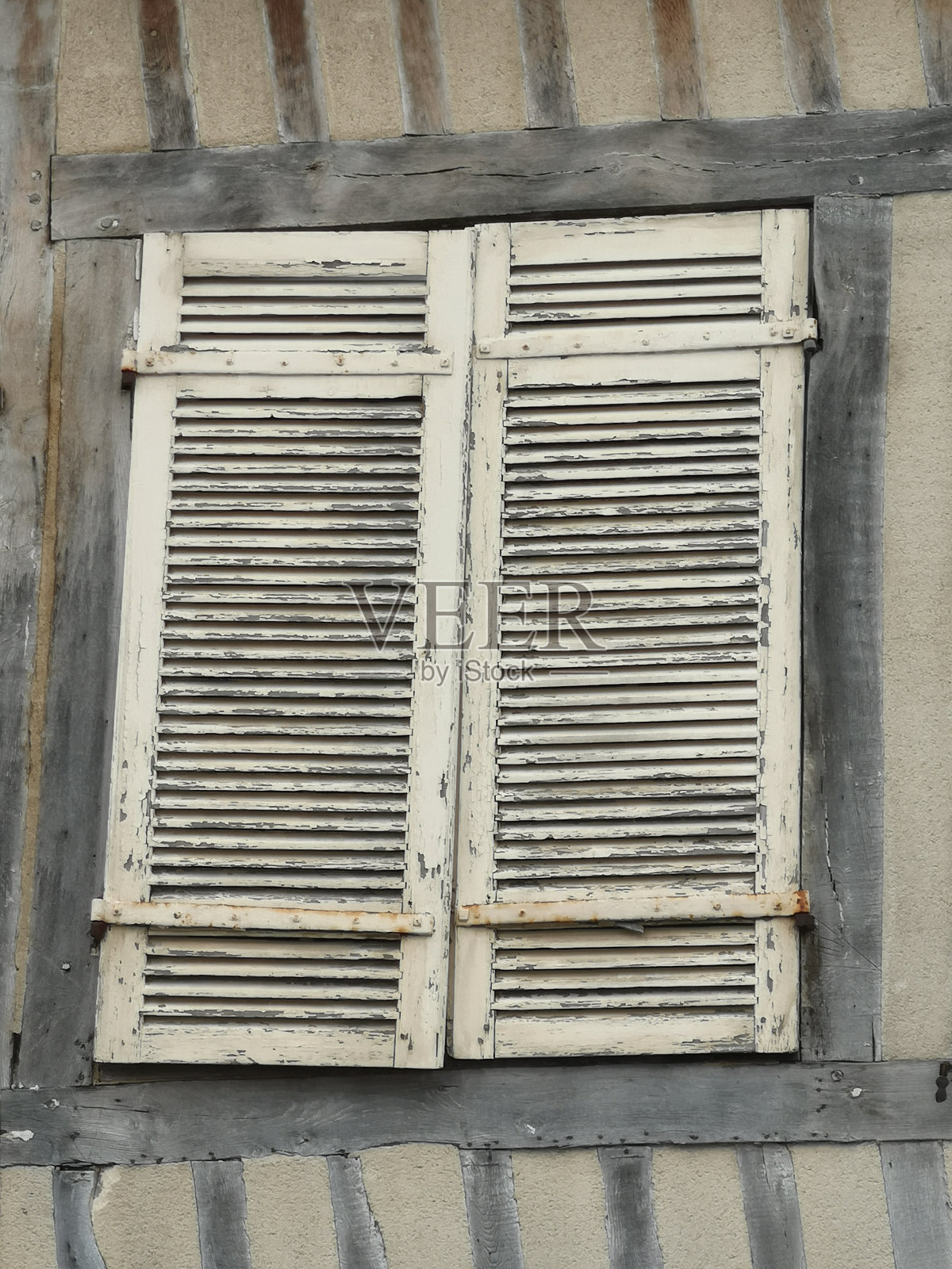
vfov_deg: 15.5
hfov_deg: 11.7
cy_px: 634
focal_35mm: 127
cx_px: 476
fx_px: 4657
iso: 50
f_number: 2.4
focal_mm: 7.48
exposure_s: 1/435
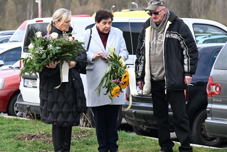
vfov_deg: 8.9
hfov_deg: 13.3
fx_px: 971
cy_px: 83
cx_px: 95
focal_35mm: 154
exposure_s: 1/1000
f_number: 5
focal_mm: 88
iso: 800
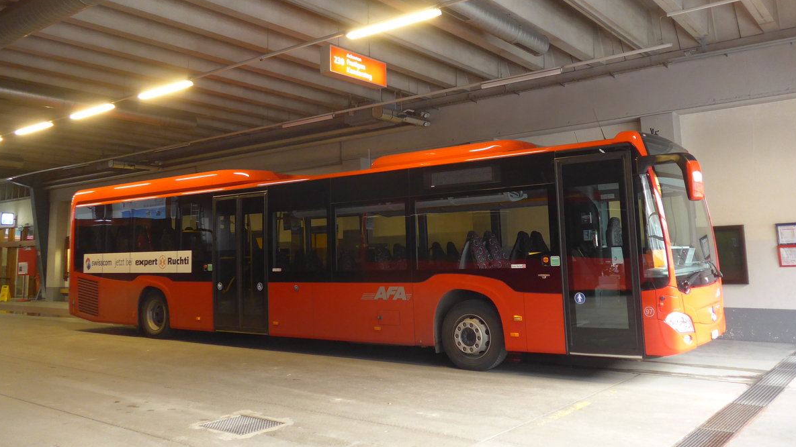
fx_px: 675
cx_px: 399
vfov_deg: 36.4
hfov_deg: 61.0
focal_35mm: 32
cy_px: 159
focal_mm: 6
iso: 400
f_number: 2
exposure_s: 1/25
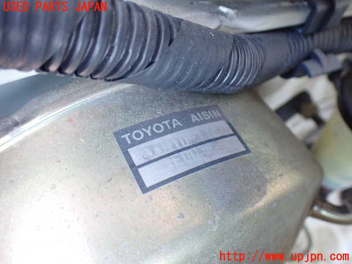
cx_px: 176
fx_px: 305
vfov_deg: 46.8
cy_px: 132
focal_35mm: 30
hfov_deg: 60.0
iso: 800
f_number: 2.3
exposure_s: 1/80
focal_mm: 5.4
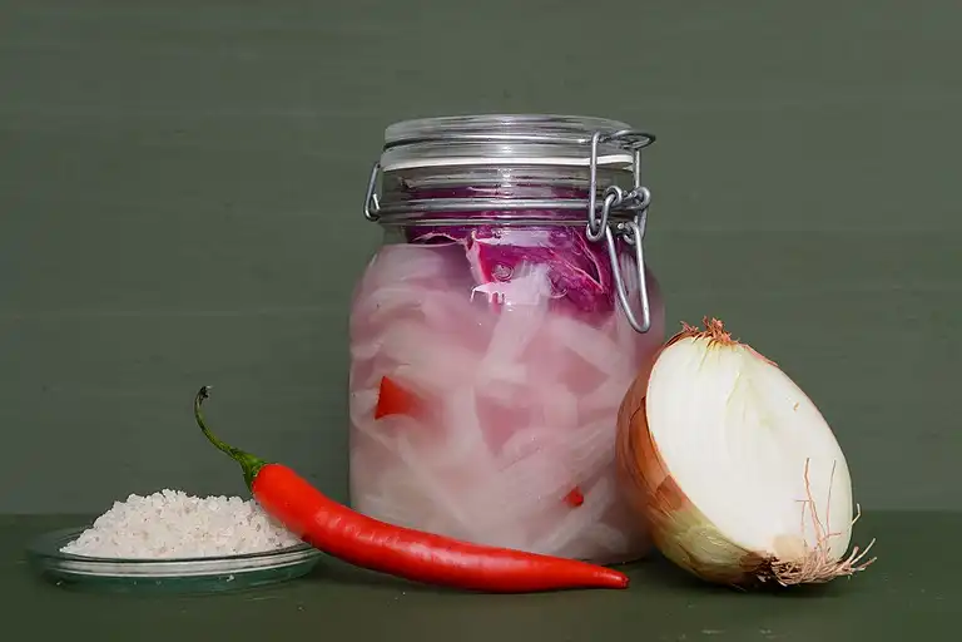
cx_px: 481
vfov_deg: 23.4
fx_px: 1550
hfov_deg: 34.5
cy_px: 321
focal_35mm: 58
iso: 400
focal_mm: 58
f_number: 11
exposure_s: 1/100
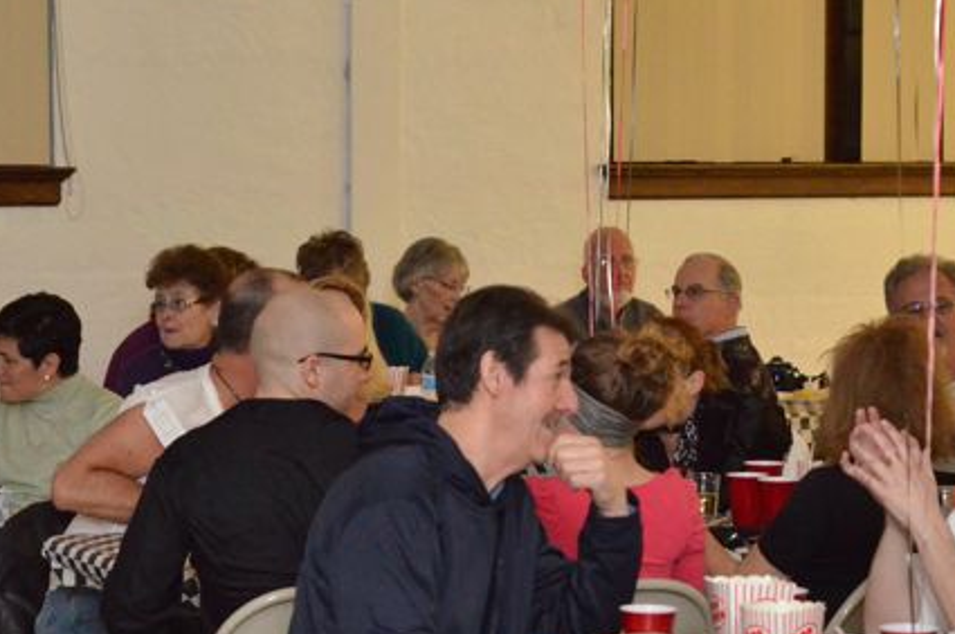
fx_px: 3973
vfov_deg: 9.1
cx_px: 580
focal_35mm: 150
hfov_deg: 13.7
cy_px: 610
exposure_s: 1/250
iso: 4000
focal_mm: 50
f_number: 4
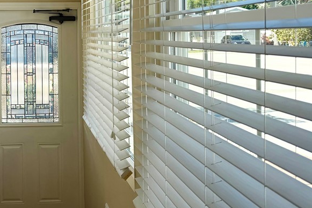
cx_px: 41
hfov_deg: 41.5
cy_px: 37
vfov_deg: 29.7
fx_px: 381
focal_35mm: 44
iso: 80
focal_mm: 6.76
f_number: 1.78
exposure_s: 1/1553
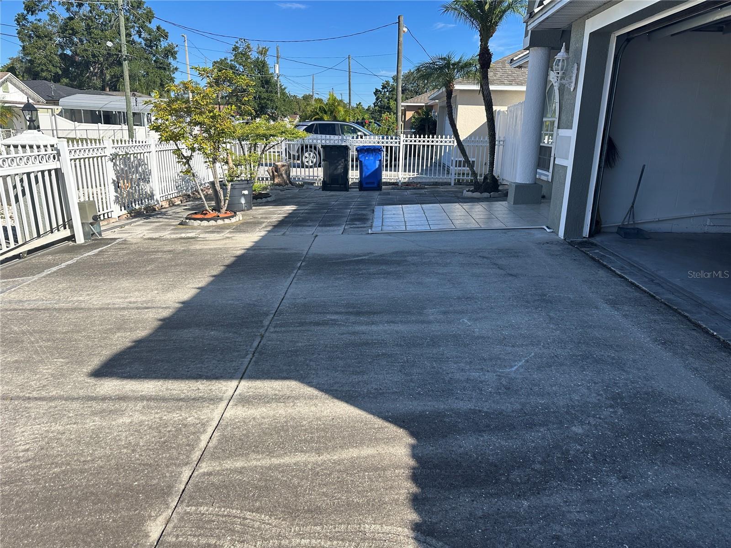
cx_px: 366
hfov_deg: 71.6
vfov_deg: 56.8
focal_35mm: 24
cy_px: 274
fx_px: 507
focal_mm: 6.86
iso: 80
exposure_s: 1/3058
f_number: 1.78
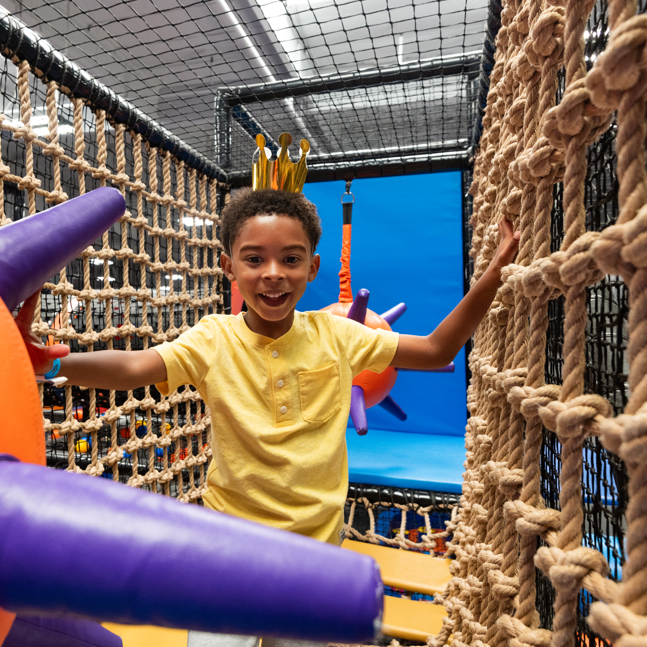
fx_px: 571
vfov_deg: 59.0
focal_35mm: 27
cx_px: 230
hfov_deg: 58.1
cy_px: 293
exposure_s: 1/400
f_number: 5
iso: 1000
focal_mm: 17
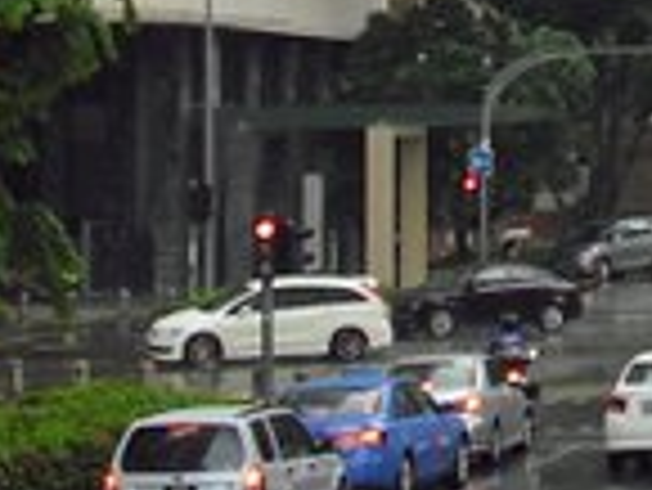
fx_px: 3940
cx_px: 1102
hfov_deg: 9.1
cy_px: -450
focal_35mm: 209
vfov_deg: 6.9
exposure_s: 1/250
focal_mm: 6.2
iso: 100
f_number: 2.8
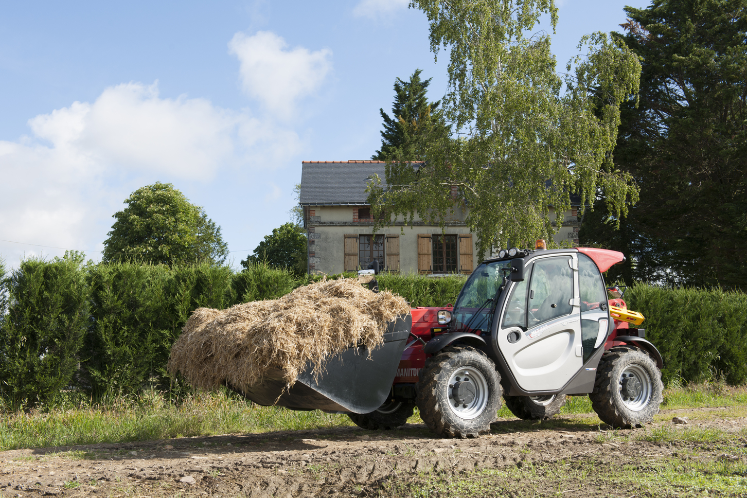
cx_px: 374
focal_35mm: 42
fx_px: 871
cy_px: 249
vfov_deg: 31.9
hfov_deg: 46.4
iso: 200
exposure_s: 1/320
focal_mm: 42
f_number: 8
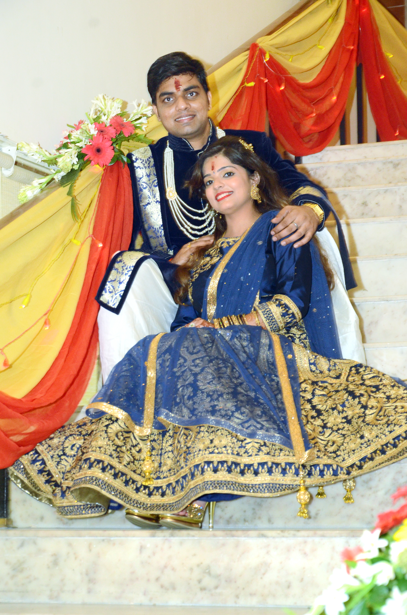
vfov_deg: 22.0
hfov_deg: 14.6
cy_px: 308
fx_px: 1584
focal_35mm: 93
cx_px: 204
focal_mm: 62
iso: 1250
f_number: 5.6
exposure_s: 1/100
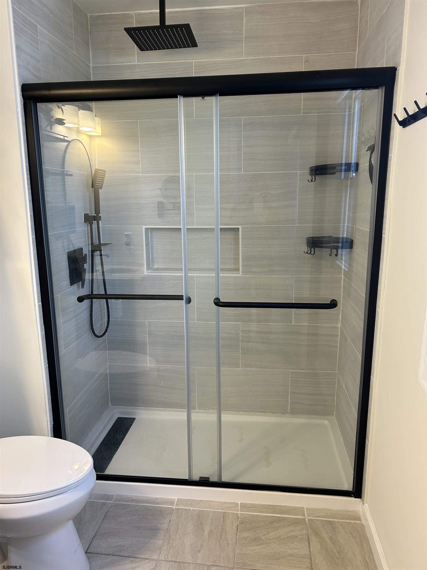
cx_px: 214
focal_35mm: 26
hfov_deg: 53.1
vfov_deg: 67.3
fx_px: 428
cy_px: 285
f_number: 1.5
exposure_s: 1/120
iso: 100
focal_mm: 5.7
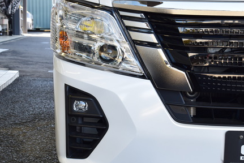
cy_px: 83
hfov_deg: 31.0
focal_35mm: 65
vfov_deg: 21.1
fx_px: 439
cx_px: 101
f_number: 9
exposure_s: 1/100
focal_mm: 31
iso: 400
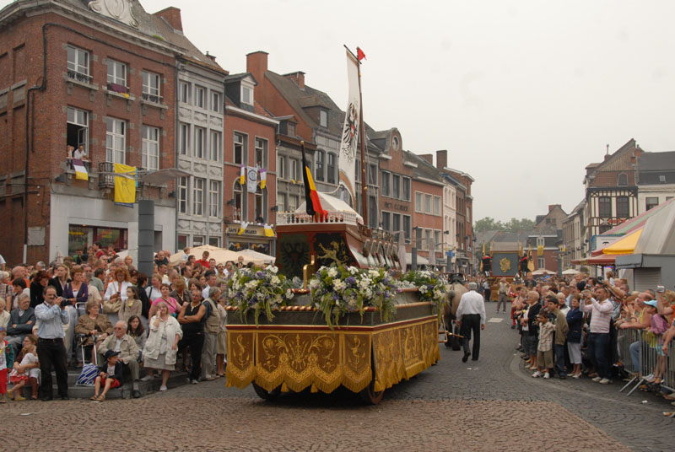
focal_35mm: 42
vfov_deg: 32.0
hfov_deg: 46.3
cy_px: 226
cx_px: 338
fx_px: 789
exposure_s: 1/250
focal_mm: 28
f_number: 8
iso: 400
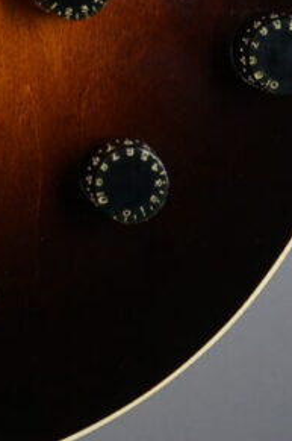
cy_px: -1002
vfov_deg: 5.5
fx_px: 4212
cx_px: -248
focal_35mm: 345
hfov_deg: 3.9
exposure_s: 1/160
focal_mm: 49
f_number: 9
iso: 160
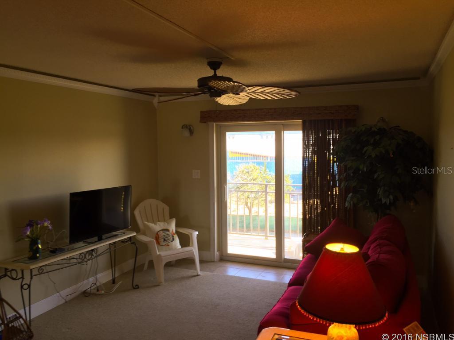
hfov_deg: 61.7
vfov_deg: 48.2
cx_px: 227
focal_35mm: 29
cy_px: 170
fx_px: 380
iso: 32
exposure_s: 1/40
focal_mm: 4.15
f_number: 2.2
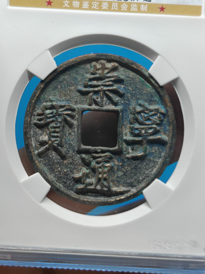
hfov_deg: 15.6
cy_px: 137
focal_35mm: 95
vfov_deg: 20.7
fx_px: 750
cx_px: 102
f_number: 1.6
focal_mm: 7.62
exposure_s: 1/100
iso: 50
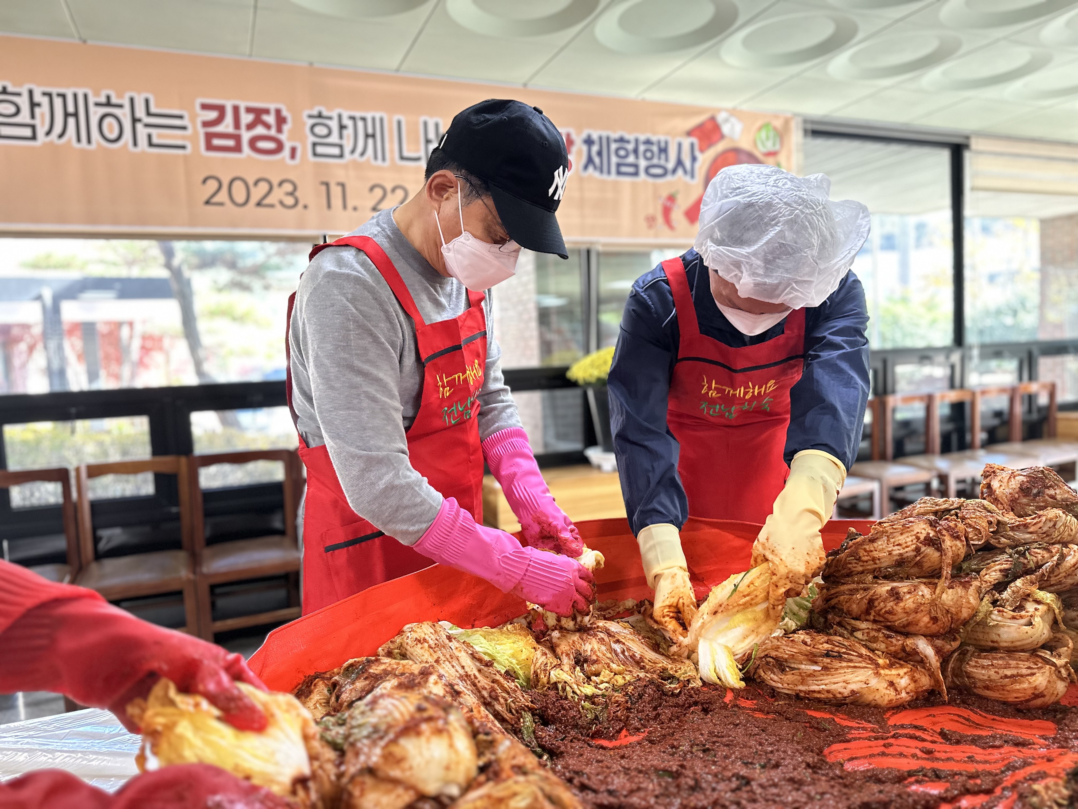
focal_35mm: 24
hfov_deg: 71.6
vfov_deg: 56.8
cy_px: 404
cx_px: 539
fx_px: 747
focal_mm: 6.86
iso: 200
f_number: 1.78
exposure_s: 1/120
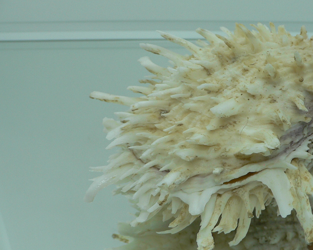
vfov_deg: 28.1
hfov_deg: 34.0
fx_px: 500
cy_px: 128
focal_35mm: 54
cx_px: 237
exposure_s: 1/80
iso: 80
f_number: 2.8
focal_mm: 4.6
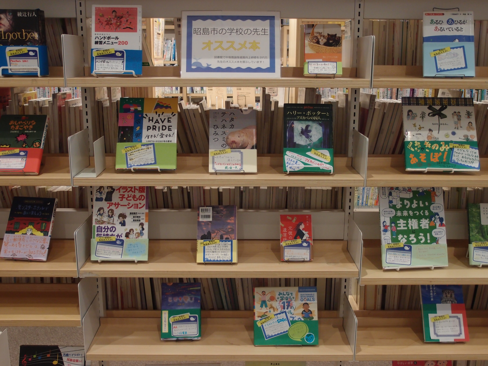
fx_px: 536
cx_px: 244
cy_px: 183
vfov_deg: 37.7
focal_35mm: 38
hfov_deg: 49.0
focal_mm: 8.16
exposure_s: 1/60
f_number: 2
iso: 200
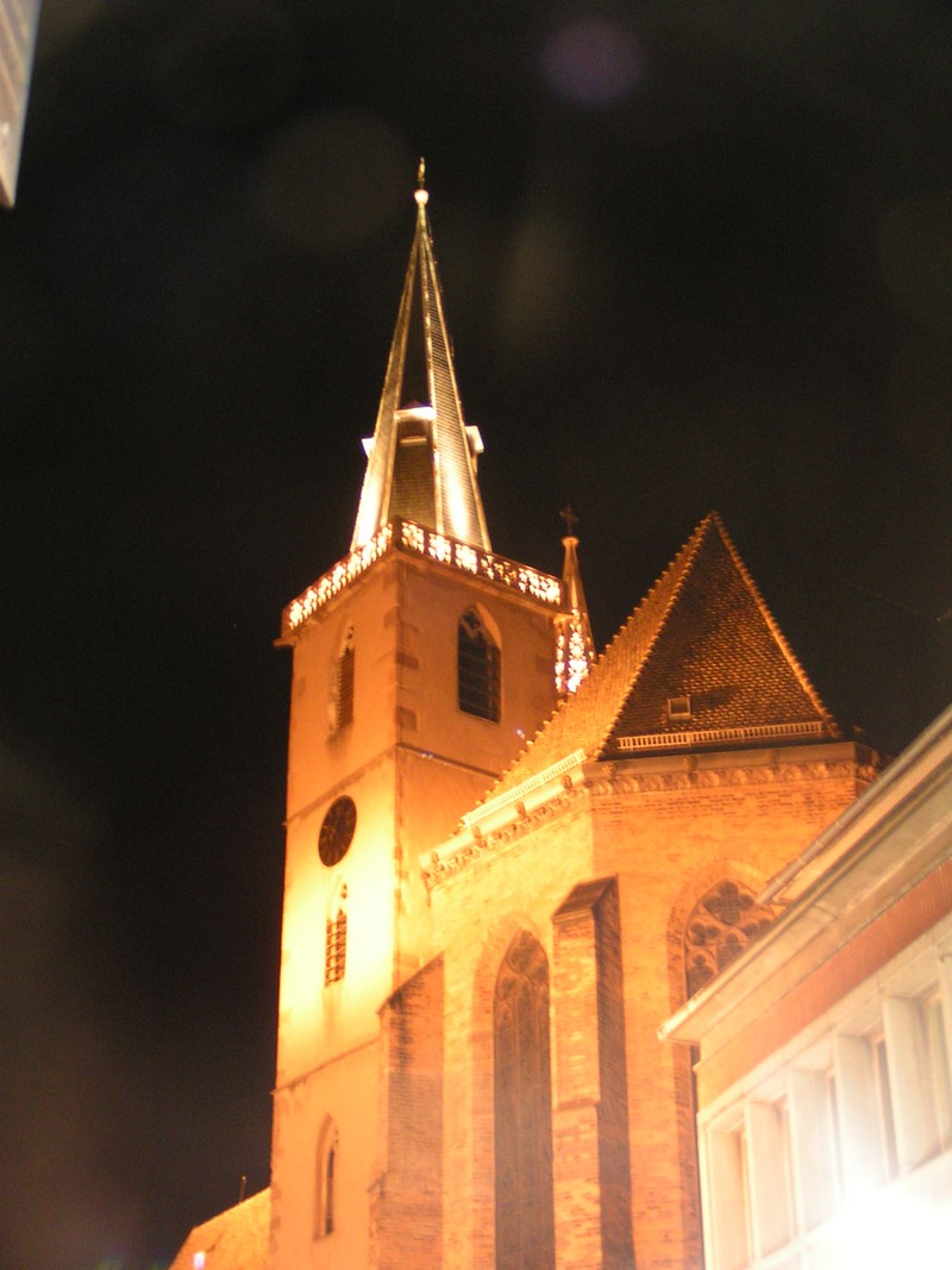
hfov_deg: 28.0
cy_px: 635
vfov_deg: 36.8
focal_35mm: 52
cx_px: 476
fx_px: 1907
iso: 200
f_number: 3.2
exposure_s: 1/1.3
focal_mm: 8
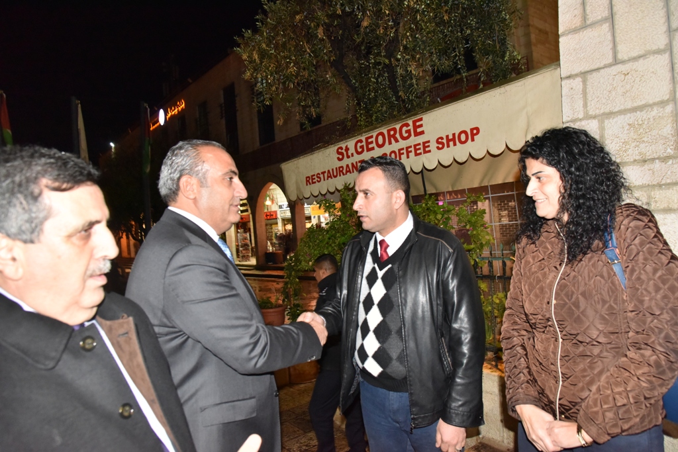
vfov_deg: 53.1
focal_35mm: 24
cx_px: 339
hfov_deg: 73.7
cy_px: 226
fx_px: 452
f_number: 6.3
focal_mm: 24
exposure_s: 1/60
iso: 2500
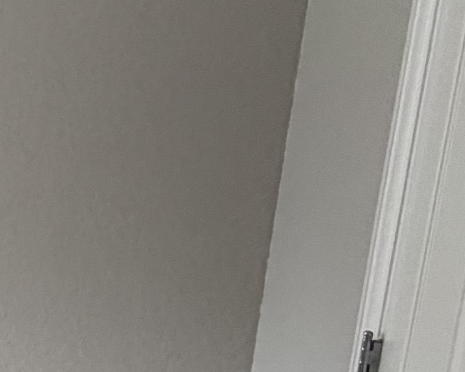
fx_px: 1032
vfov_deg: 20.3
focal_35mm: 75
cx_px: -642
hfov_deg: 15.1
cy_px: 278
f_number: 2.2
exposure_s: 1/60
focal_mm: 2.22
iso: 200
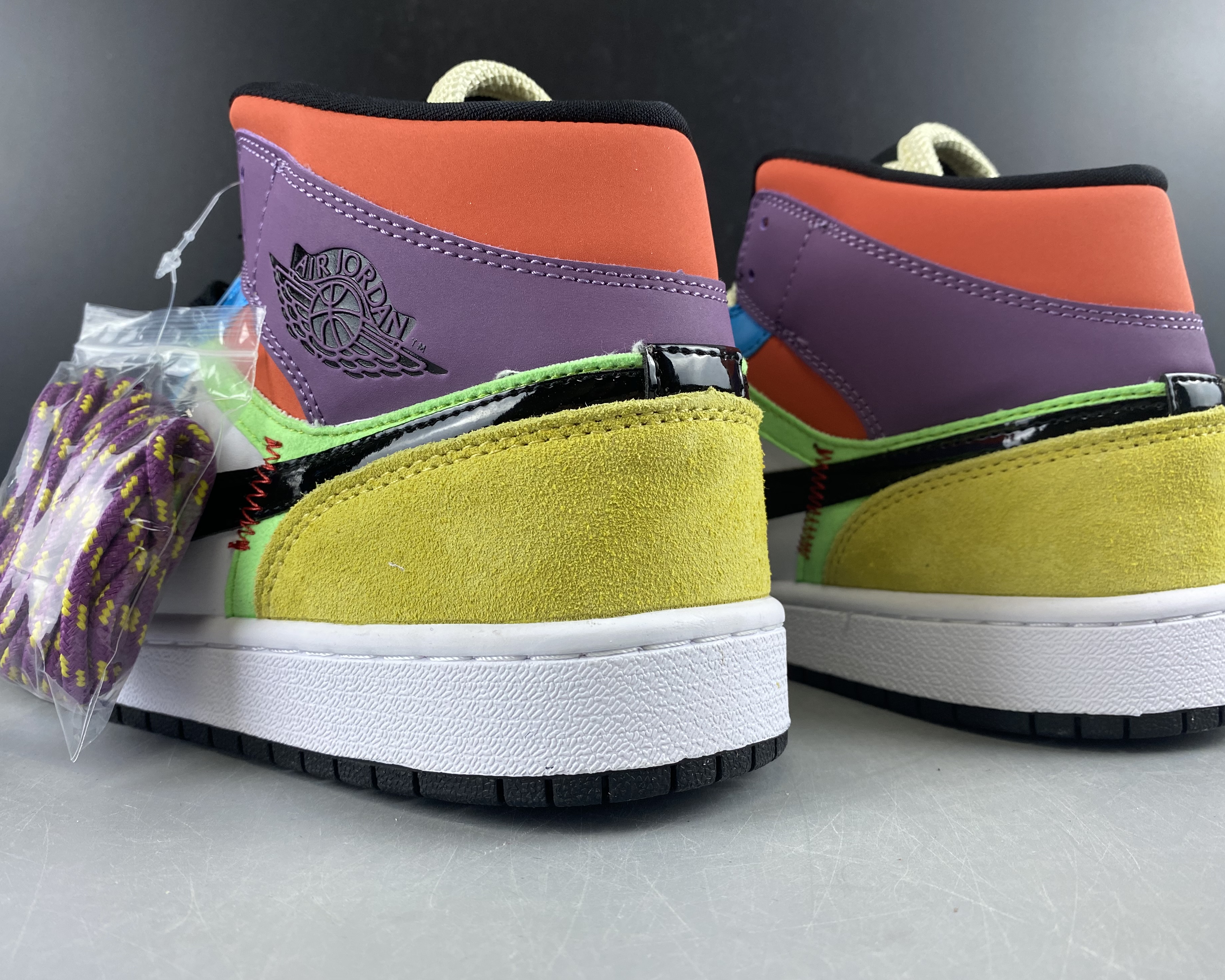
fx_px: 1015
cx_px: 621
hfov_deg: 62.2
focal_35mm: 28
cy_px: 475
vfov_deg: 51.5
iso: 80
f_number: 1.8
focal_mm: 4.25
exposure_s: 1/100
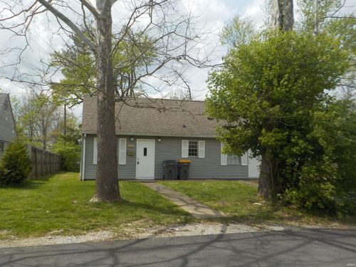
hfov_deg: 60.0
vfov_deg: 46.8
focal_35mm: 30
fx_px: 309
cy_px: 134
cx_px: 178
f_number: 3.3
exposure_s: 1/1250
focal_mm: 4.1
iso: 125
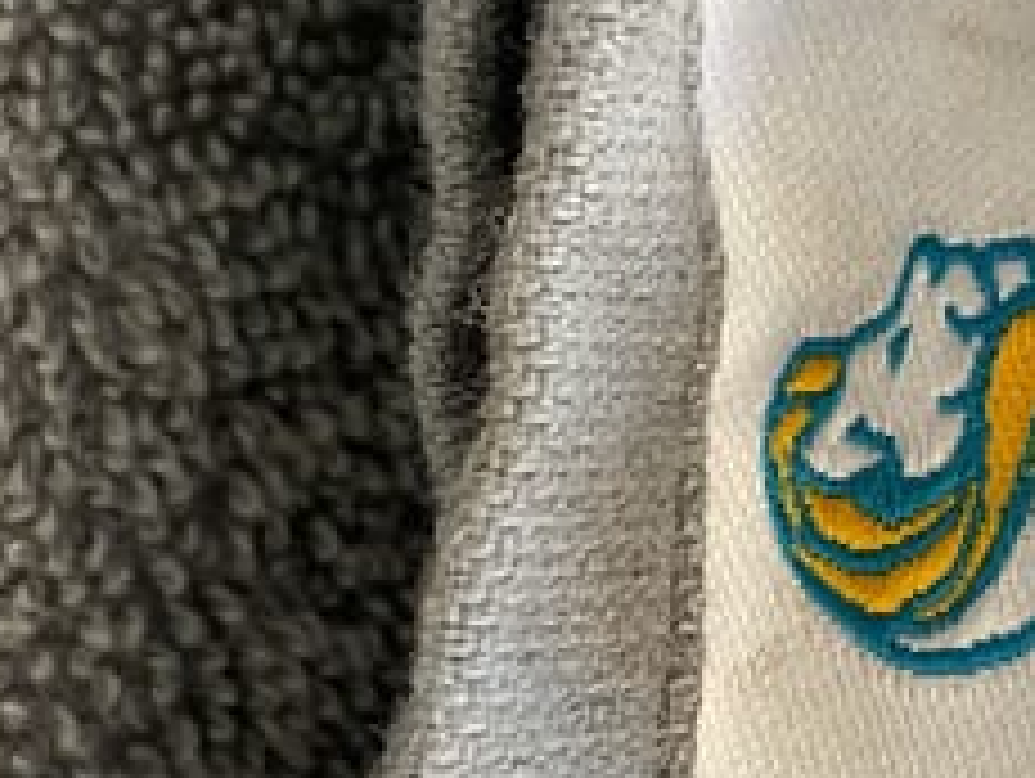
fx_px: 1886
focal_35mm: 63
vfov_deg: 23.1
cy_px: 596
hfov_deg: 29.7
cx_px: 886
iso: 40
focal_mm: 3
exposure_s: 1/50
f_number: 1.8
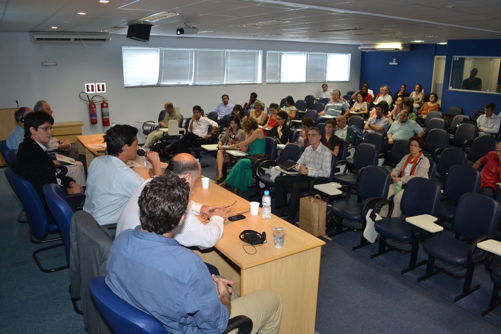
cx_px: 250
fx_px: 376
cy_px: 167
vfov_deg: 47.9
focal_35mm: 27
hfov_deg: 67.4
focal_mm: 18
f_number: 6.3
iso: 800
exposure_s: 1/50
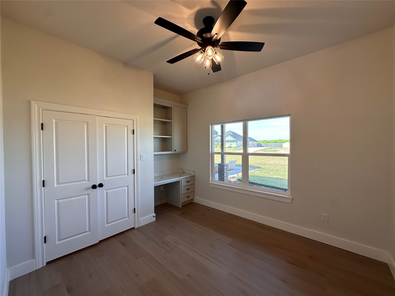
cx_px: 198
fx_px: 160
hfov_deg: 102.1
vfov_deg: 85.7
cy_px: 148
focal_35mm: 14
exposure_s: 1/120
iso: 50
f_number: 2.2
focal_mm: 2.22
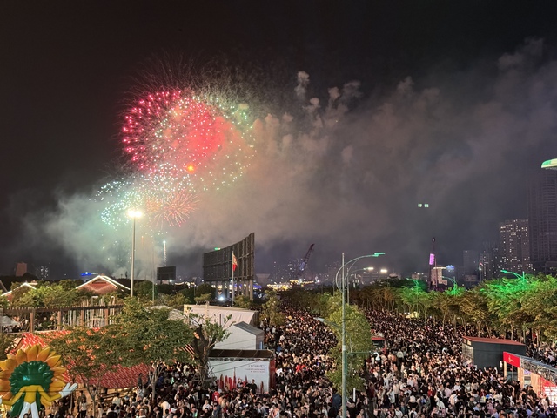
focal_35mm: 48
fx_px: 772
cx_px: 278
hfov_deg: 39.7
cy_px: 209
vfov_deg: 30.3
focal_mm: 6.76
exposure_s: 1/33
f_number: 1.78
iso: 500
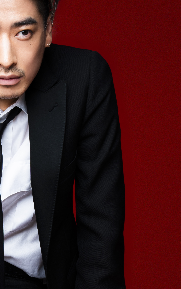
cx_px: 3
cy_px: 226
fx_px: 1342
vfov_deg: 12.3
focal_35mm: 170
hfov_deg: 7.7
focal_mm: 70
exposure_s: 1/125
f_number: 16
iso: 100
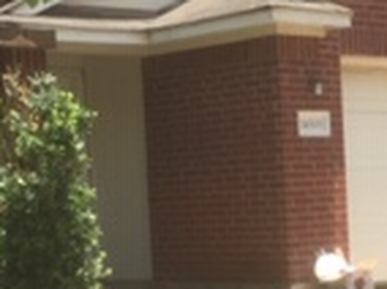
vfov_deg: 11.2
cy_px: 281
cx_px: 401
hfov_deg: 14.8
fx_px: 1462
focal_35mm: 131
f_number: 2.2
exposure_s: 1/1041
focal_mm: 4.15
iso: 32
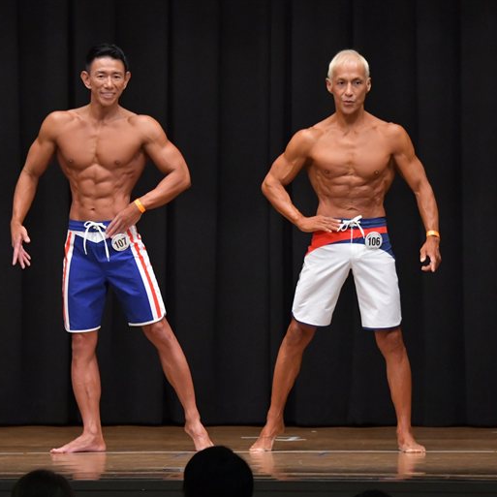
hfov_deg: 6.8
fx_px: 4207
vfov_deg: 6.8
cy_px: 249
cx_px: 182
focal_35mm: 259
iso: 6400
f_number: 5.6
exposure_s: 1/400
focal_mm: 135
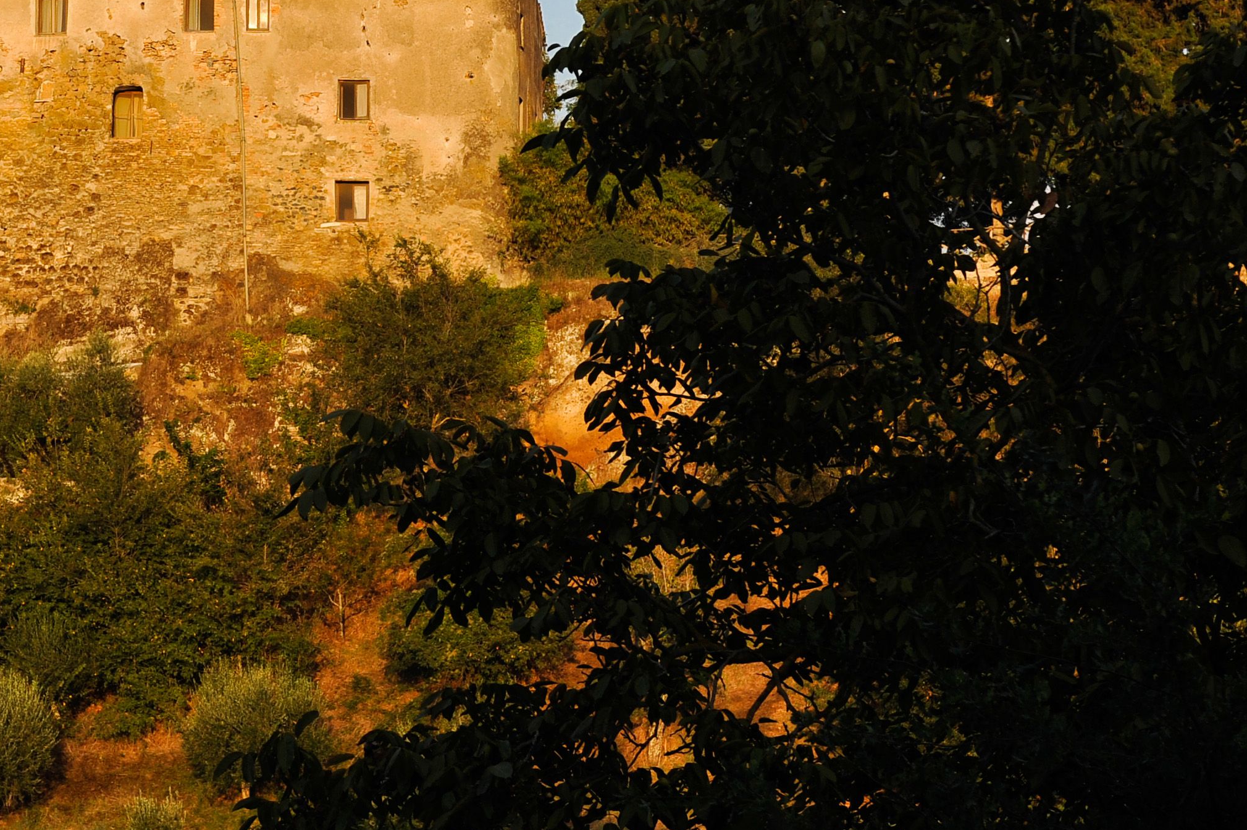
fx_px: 4743
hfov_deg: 14.9
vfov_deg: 9.9
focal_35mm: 137
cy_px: -27
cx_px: 342
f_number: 7.1
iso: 320
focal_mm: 65
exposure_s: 1/500
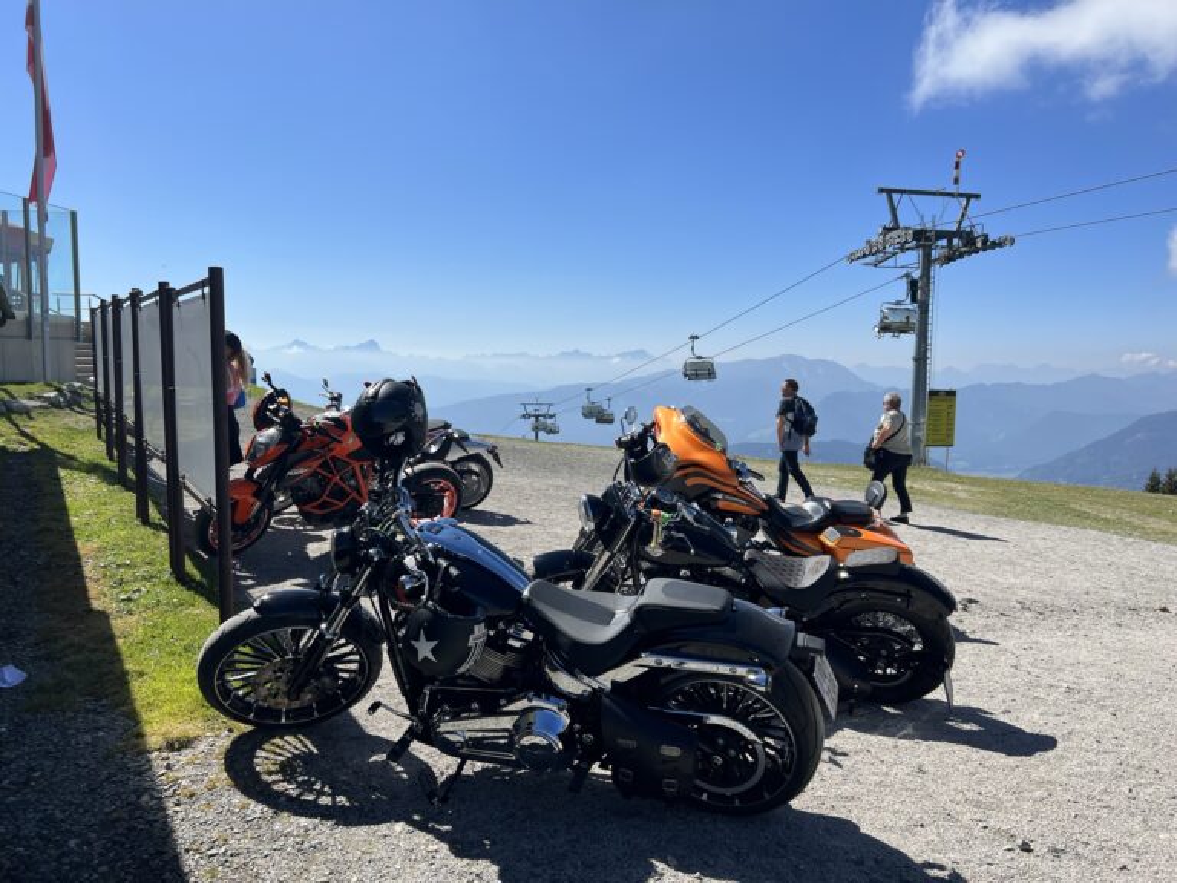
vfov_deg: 53.1
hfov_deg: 67.3
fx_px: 884
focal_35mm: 26
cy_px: 442
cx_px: 588
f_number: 1.5
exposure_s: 1/6211
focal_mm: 5.7
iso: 50
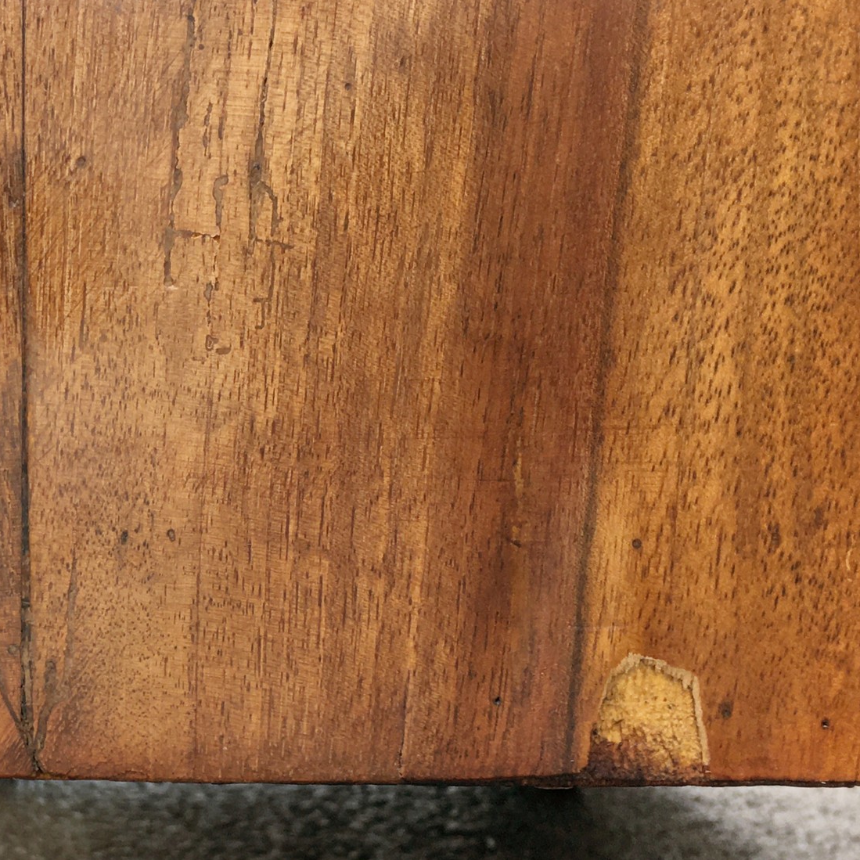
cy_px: 421
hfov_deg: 47.1
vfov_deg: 47.2
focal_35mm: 35
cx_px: 383
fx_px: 984
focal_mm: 4.15
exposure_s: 1/100
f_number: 2.2
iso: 40
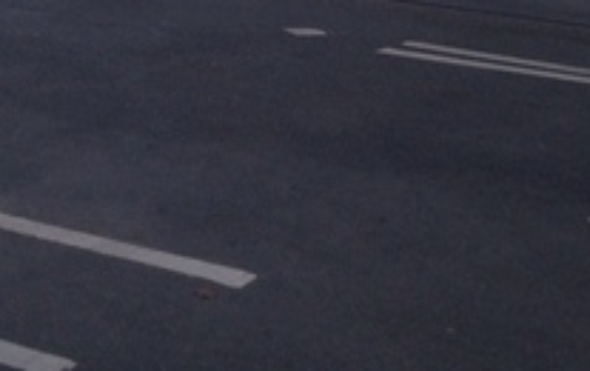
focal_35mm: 108
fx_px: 1739
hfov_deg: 19.2
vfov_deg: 11.4
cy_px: -274
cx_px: 185
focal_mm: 4.12
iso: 80
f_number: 2.4
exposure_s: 1/120
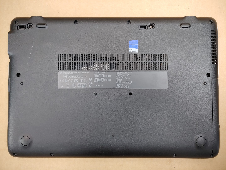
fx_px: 170
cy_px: 85
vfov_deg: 53.1
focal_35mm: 26
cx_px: 113
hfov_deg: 67.3
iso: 50
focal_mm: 4.36
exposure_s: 1/60
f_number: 1.8
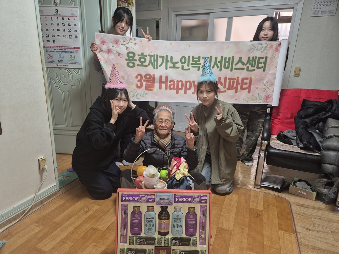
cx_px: 170
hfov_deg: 73.9
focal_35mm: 23
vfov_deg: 58.9
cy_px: 127
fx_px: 225
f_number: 1.8
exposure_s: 1/120
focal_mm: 5.4
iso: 200
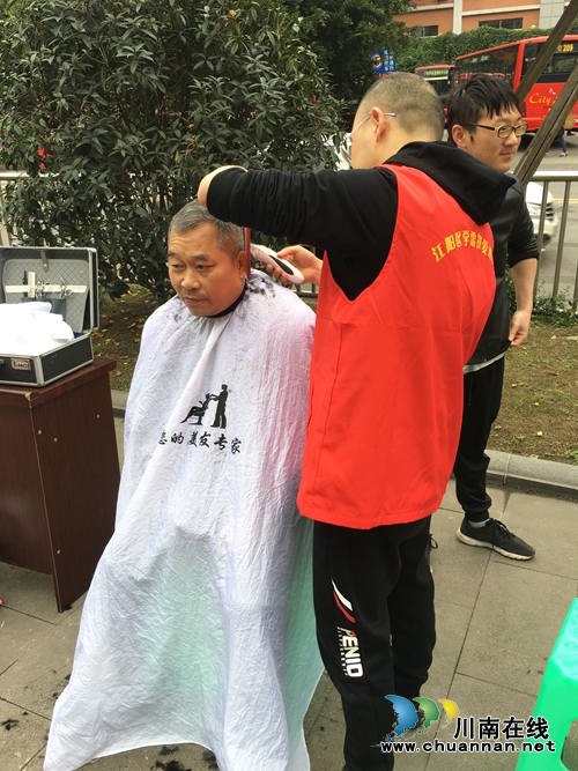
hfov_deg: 48.2
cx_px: 289
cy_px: 386
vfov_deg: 61.7
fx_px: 646
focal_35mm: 29
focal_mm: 4.15
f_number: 2.2
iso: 25
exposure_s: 1/129
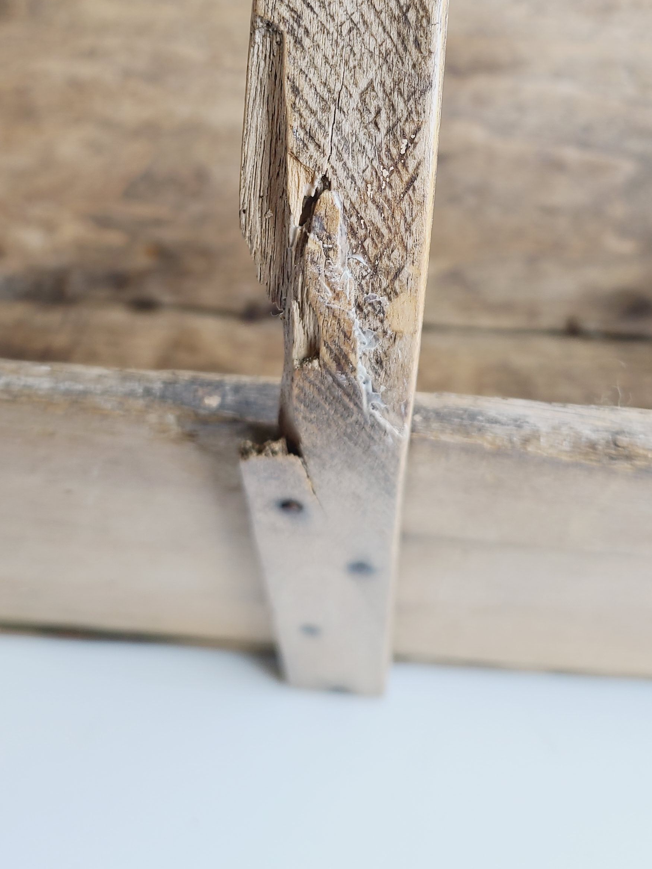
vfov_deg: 40.8
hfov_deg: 32.2
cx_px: 325
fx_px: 1130
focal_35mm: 45
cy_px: 207
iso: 40
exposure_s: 1/143
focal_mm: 5.4
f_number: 1.8
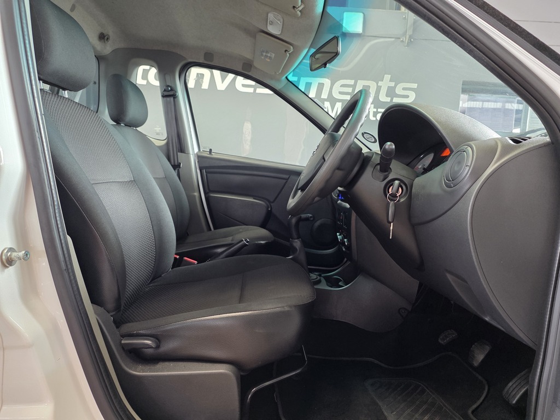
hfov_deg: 73.9
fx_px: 372
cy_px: 210
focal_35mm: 23
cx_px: 280
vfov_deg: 58.9
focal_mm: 6.25
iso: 320
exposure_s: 1/100
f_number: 1.7
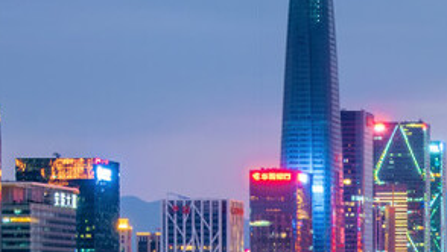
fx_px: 2230
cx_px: 823
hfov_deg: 10.7
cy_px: 238
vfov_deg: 6.5
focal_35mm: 188
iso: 100
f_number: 14
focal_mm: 44
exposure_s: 20
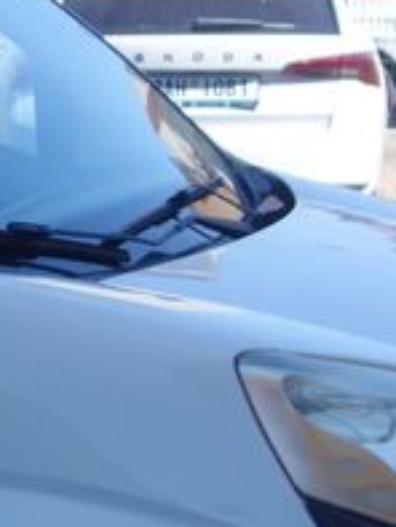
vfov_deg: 14.0
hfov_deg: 9.8
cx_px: -412
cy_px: 411
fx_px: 2133
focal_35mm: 140
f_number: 1.8
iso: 125
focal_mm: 10.4
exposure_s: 1/2000
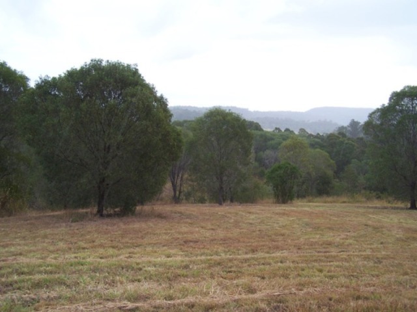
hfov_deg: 49.0
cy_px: 156
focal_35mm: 38
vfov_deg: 37.7
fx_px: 458
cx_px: 208
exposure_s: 1/160
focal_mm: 6.3
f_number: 2.8
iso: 80
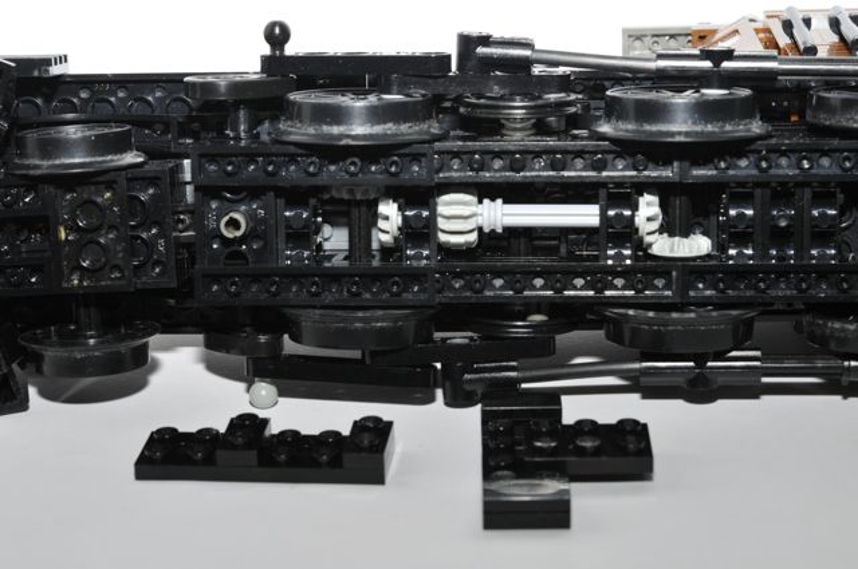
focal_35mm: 90
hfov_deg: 22.6
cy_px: 284
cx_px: 429
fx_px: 2142
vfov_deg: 15.1
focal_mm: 60
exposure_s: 1/30
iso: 200
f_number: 11
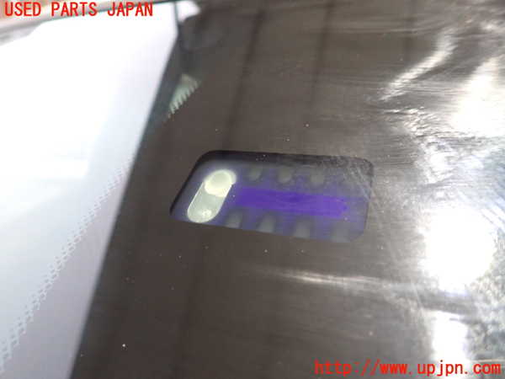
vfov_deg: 54.9
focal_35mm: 25
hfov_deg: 69.4
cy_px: 190
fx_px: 365
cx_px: 252
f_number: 2
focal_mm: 4.5
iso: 800
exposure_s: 1/30
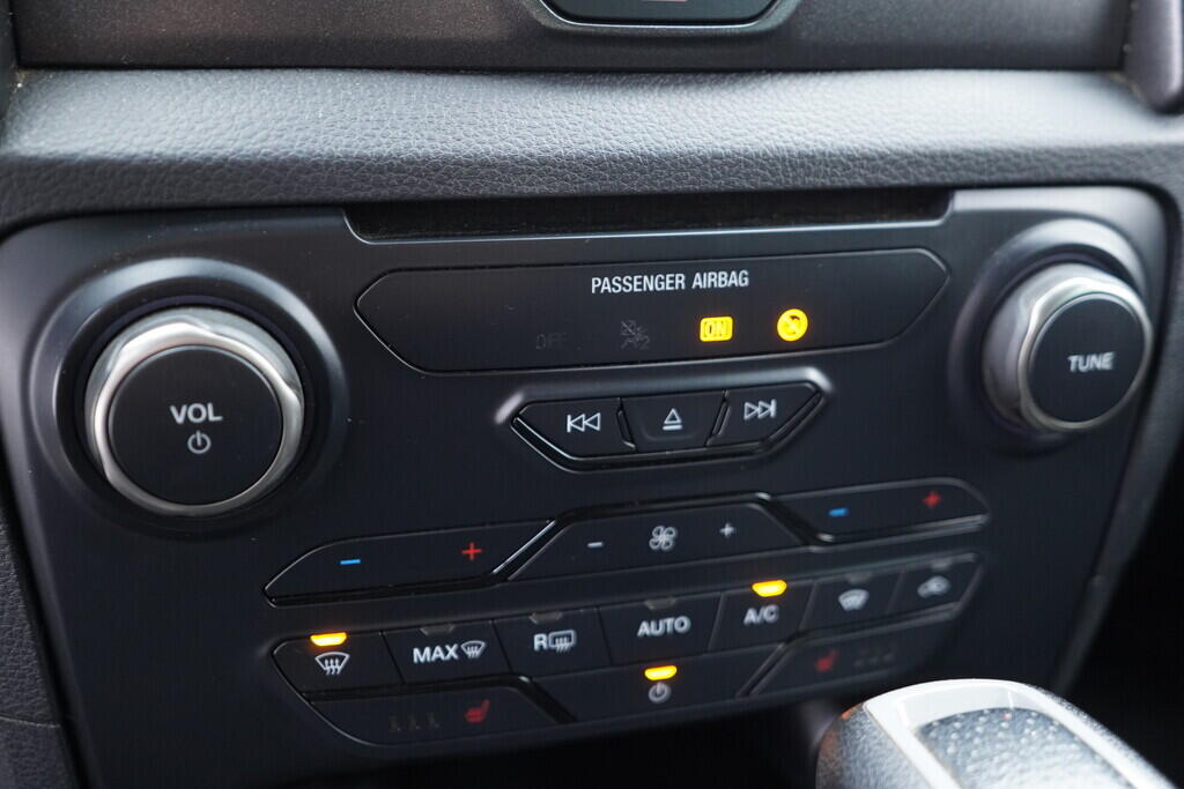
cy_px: 394
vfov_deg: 36.9
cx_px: 592
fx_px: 1184
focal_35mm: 36
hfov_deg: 53.1
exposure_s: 1/40
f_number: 2.8
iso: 1250
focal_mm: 24
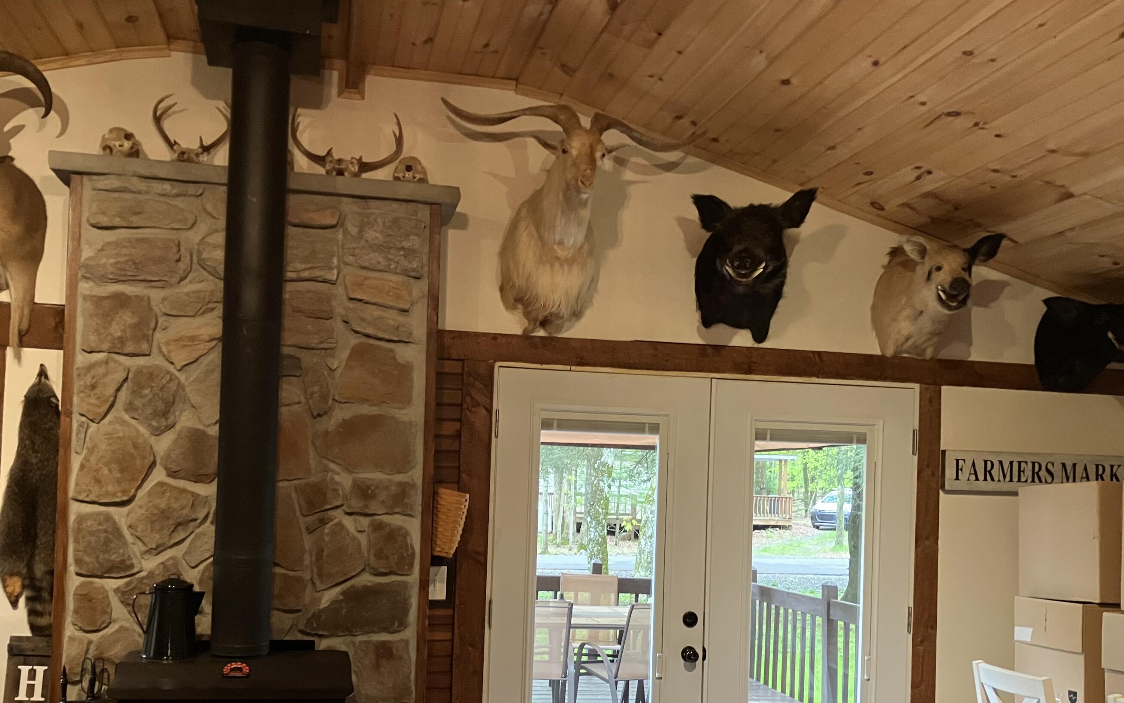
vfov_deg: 36.9
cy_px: 474
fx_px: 1042
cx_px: 514
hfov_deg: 56.6
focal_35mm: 34
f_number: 1.8
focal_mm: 3.99
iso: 320
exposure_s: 1/30
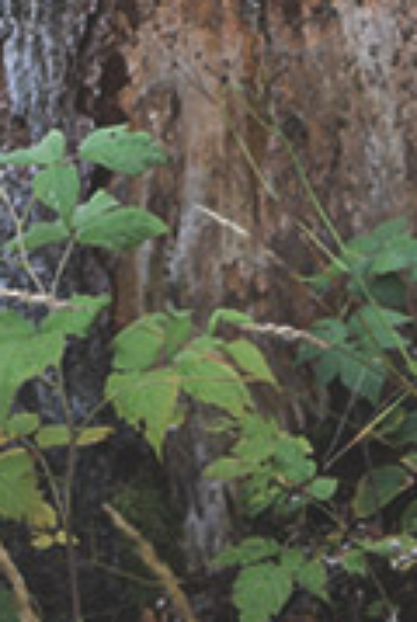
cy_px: -924
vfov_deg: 8.7
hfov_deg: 6.5
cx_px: 224
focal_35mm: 212
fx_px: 3669
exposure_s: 1/160
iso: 250
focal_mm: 38
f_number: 4
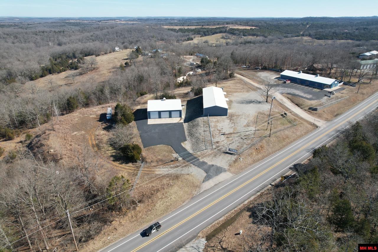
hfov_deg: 78.6
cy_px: 126
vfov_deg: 57.2
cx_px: 189
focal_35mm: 22
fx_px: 231
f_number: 2.8
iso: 200
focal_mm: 8.38
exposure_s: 1/240
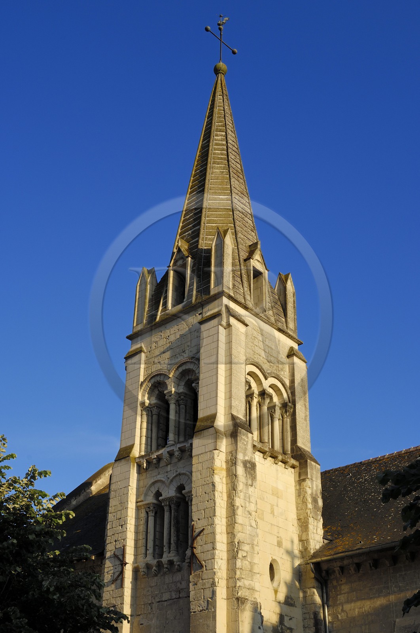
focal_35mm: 42
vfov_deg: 46.5
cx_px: 210
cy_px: 316
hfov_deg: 31.8
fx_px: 737
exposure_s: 1/100
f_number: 10
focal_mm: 28
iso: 100
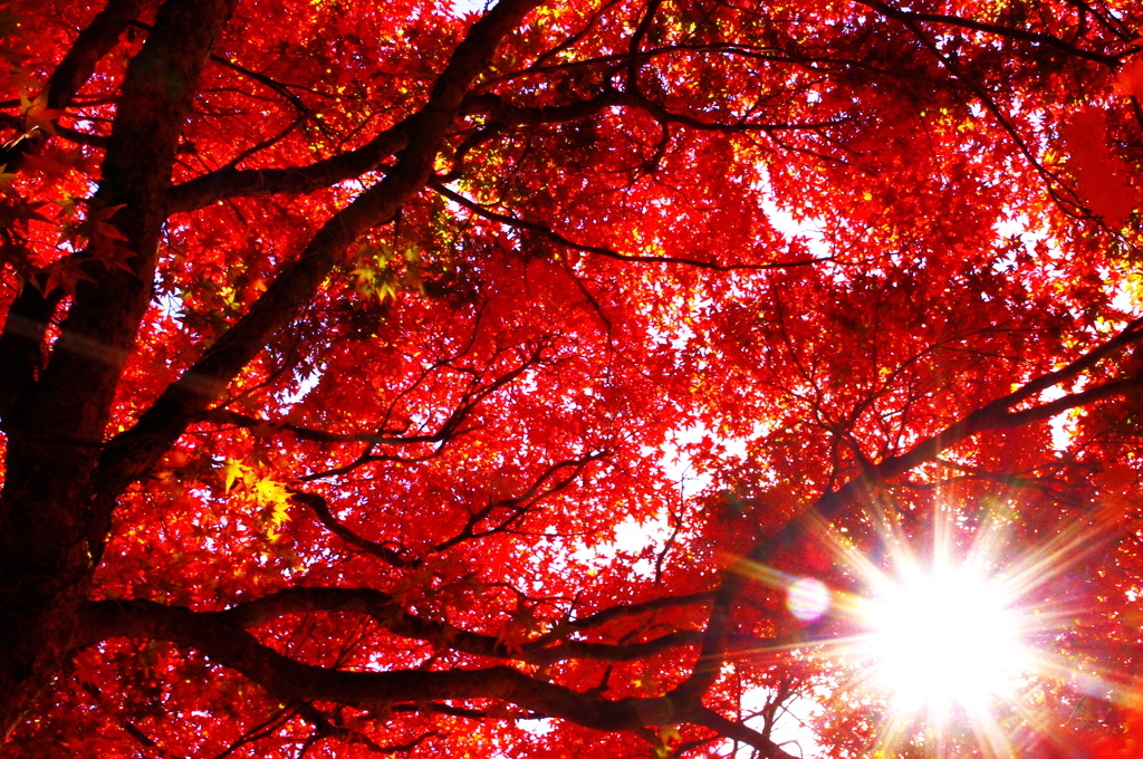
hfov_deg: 33.4
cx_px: 572
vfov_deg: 22.6
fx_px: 1903
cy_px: 380
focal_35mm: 60
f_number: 32
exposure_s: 1/80
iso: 800
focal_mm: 40
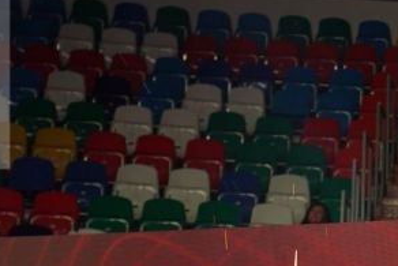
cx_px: 807
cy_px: 528
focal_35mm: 185
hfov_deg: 10.2
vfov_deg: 7.2
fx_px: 2046
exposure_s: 1/80
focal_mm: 30
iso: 100
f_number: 2.8
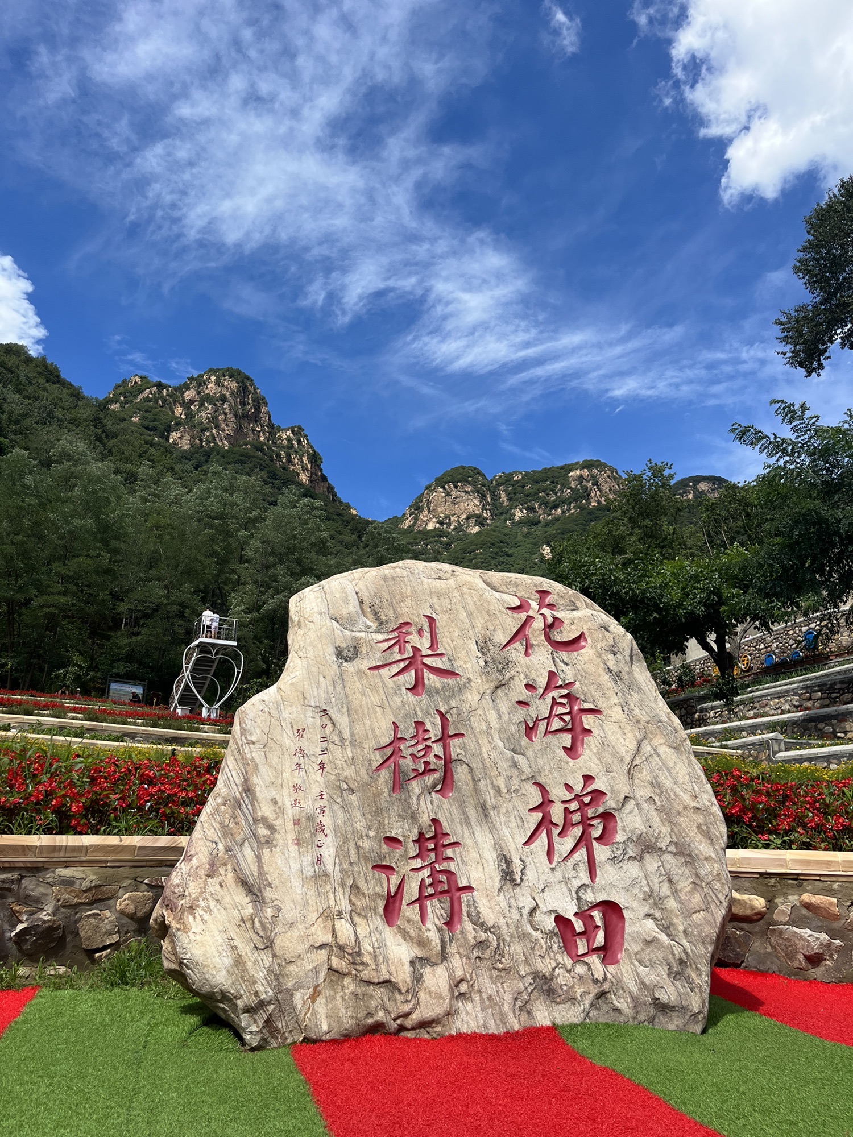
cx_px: 426
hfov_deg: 53.1
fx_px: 854
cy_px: 568
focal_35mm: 26
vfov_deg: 67.3
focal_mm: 5.1
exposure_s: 1/3049
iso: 50
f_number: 1.6
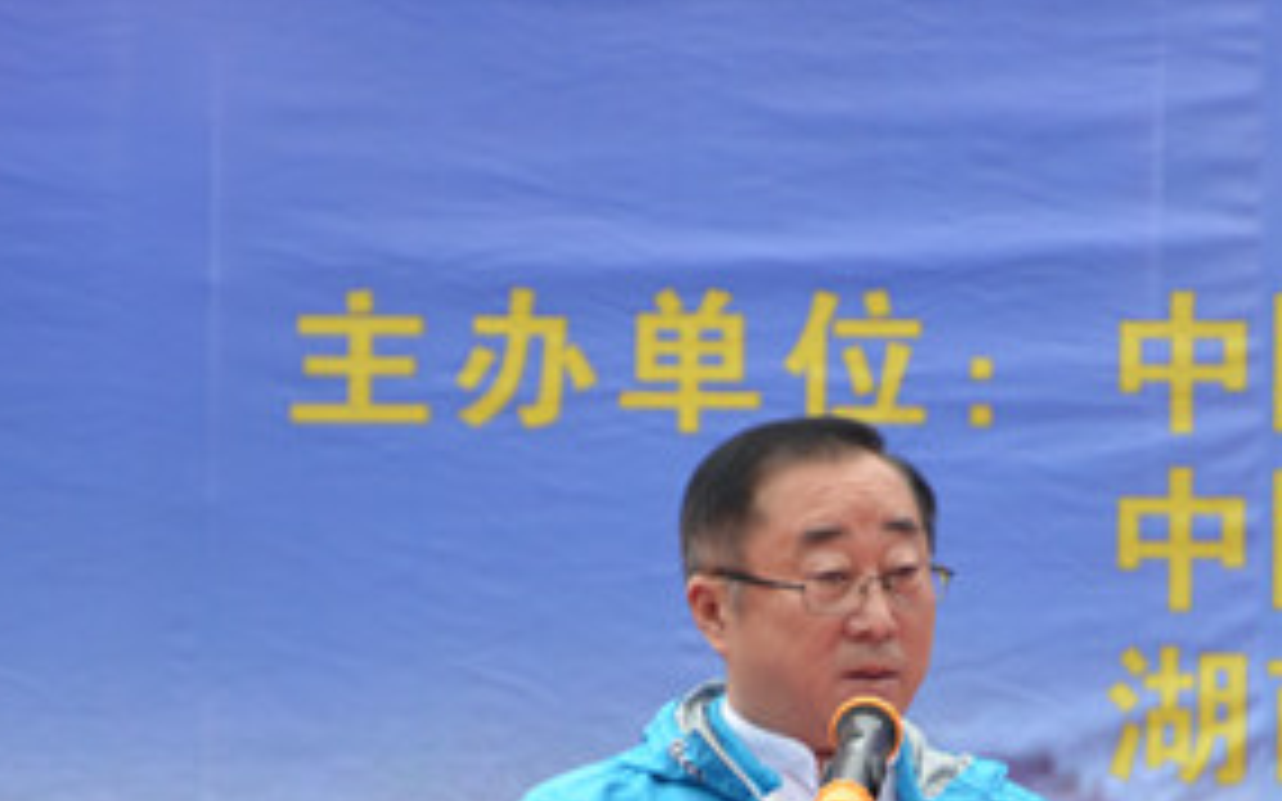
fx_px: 8069
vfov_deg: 5.7
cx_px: 823
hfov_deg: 9.1
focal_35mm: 231
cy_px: 731
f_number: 5.6
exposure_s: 1/125
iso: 280
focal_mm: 72
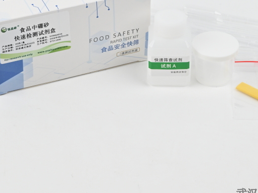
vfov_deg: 11.6
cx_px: 164
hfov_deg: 15.5
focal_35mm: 127
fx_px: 946
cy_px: 58
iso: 640
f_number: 11
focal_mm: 50
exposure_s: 1/160
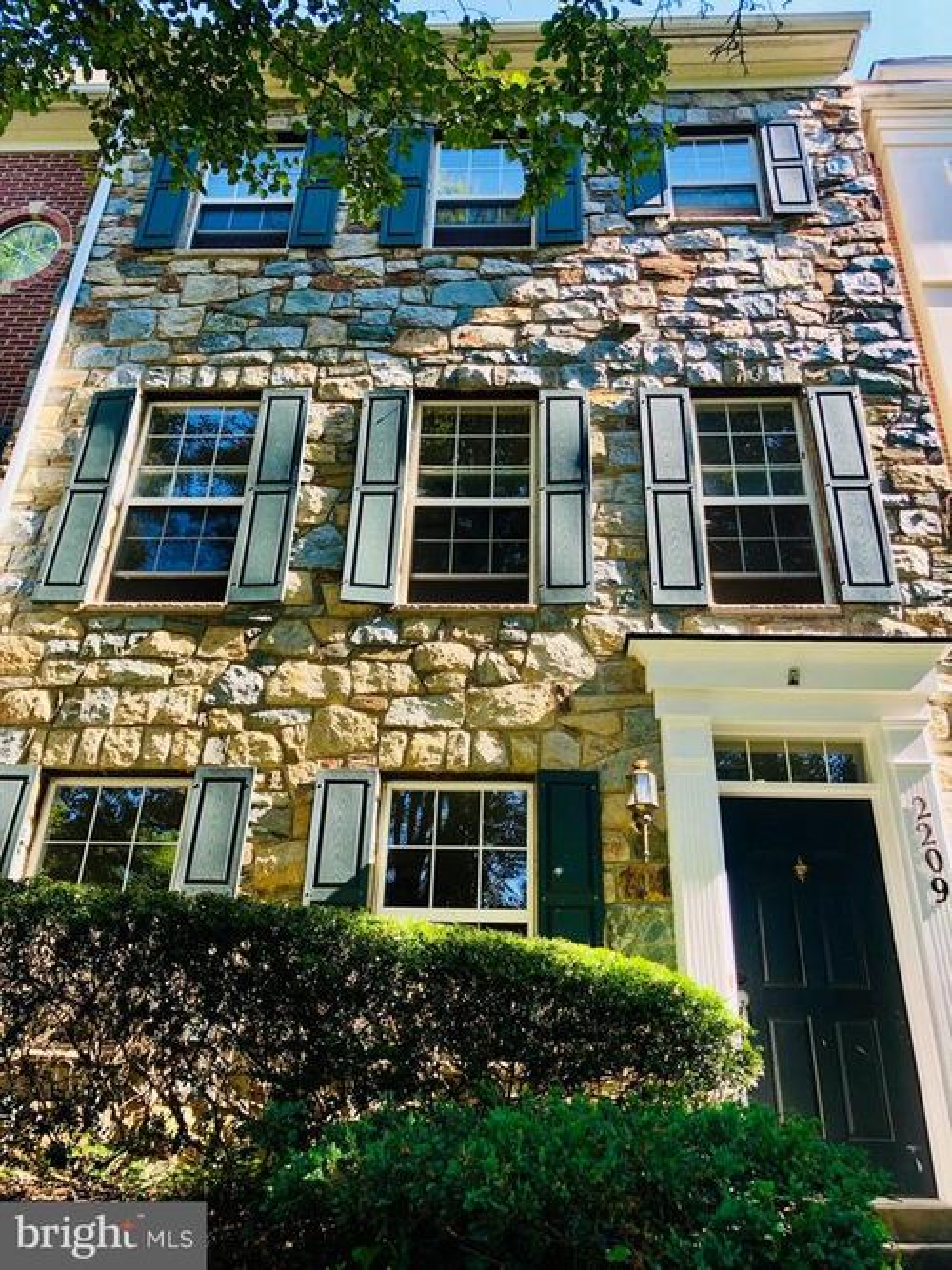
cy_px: 635
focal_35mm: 28
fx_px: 1027
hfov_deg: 49.7
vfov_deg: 63.5
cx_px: 476
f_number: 1.8
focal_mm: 3.99
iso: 20
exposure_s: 1/120
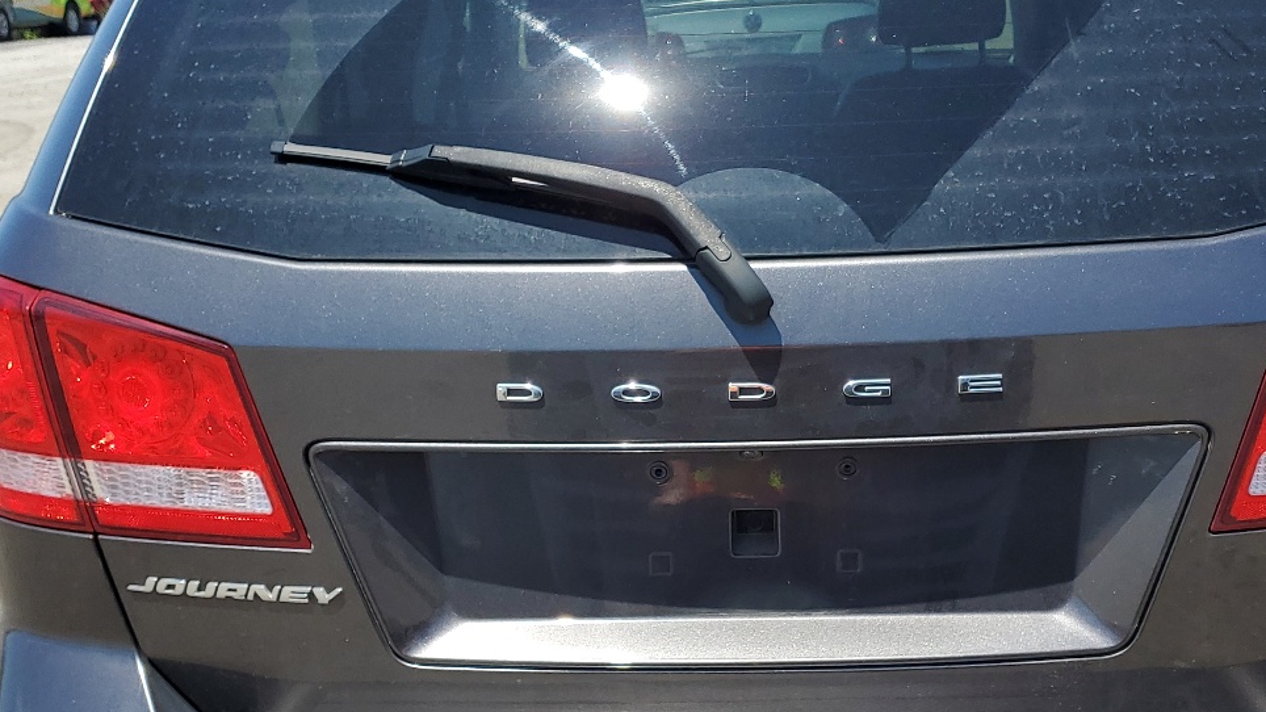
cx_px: 672
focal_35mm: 47
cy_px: 419
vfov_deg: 25.4
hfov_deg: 43.7
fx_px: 1578
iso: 50
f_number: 1.5
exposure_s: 1/2000
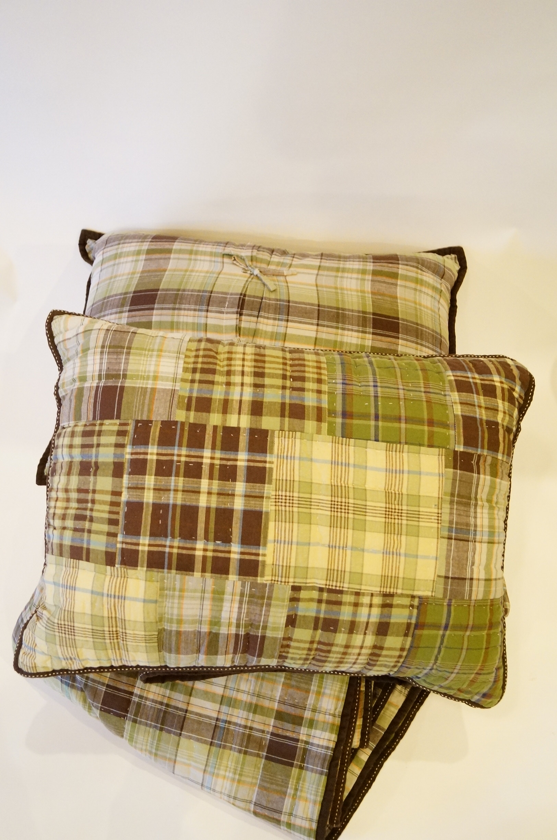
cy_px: 420
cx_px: 278
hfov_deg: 39.8
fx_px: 768
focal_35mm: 33
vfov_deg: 57.3
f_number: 4
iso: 3200
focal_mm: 22
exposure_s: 1/40
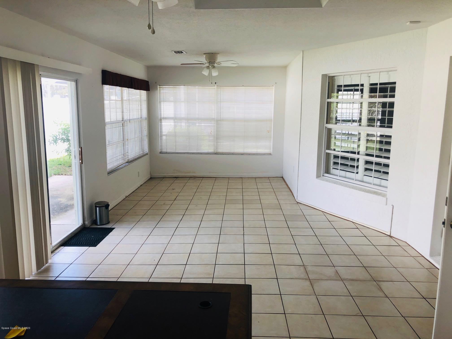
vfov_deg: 49.7
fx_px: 366
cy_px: 170
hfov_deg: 63.4
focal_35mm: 28
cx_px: 226
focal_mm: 3.99
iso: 20
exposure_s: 1/141
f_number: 1.8
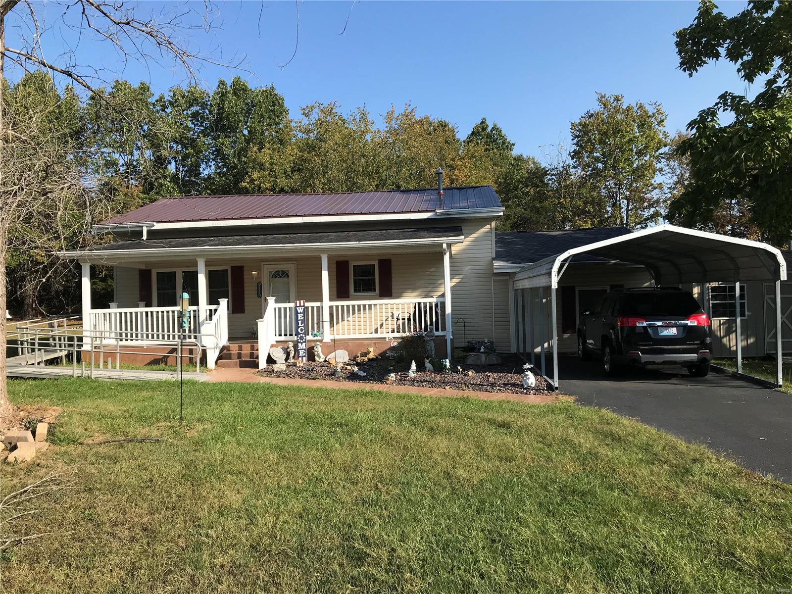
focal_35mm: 28
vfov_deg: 49.7
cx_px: 396
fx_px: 641
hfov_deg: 63.4
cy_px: 297
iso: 20
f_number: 1.8
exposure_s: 1/1546
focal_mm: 3.99
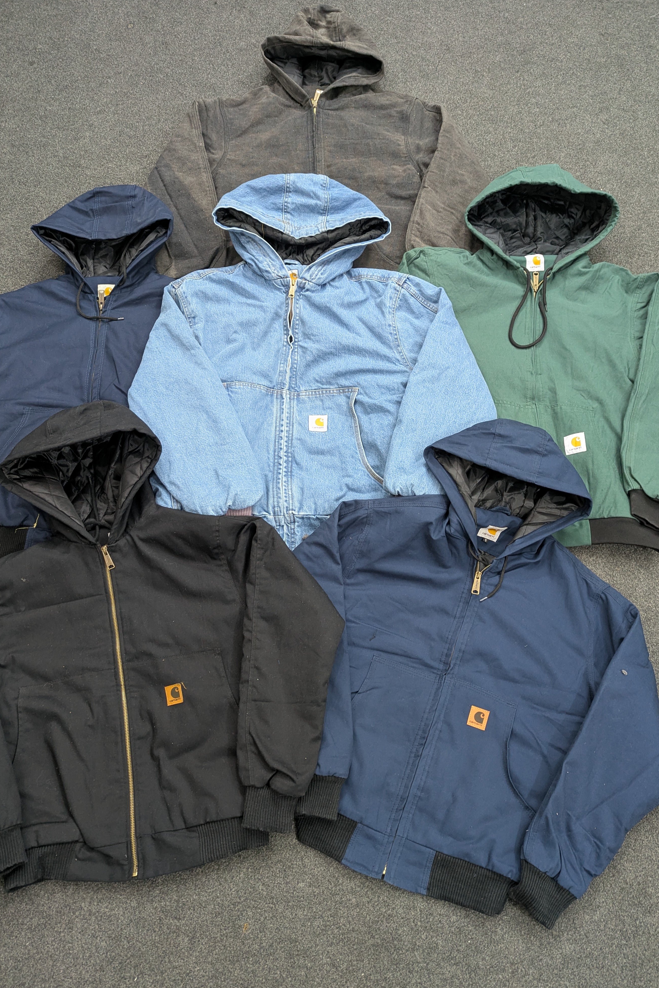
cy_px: 506
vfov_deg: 69.4
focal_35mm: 26
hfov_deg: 49.5
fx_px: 714
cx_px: 320
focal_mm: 6.81
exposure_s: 1/23.8
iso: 354
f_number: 1.85
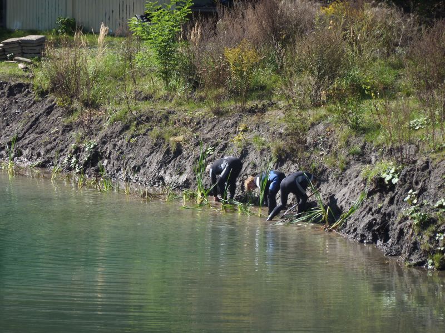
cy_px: 166
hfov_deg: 7.6
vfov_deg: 5.7
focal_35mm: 260
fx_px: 3342
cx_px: 222
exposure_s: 1/200
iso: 80
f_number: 4.7
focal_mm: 42.6
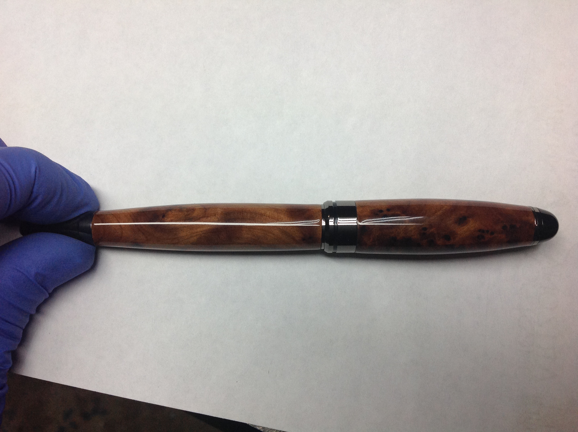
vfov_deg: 40.6
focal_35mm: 35
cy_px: 216
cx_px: 289
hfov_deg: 52.7
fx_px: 584
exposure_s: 1/120
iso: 100
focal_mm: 4.28
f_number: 2.4
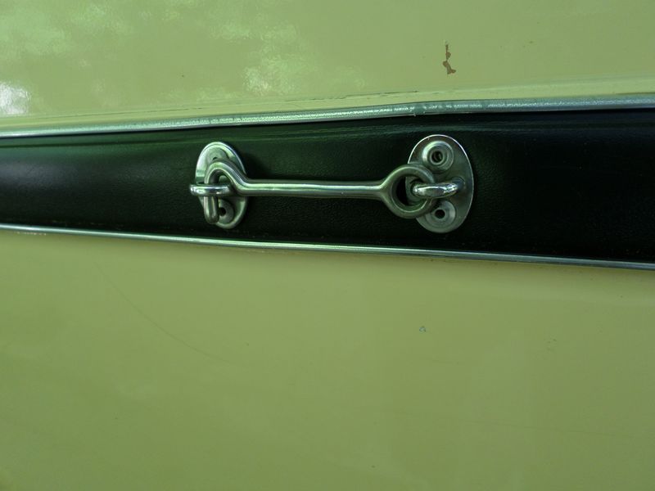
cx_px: 328
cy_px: 246
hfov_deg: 69.4
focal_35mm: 25
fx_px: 473
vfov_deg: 54.9
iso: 80
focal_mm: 4.5
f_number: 2.5
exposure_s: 1/45
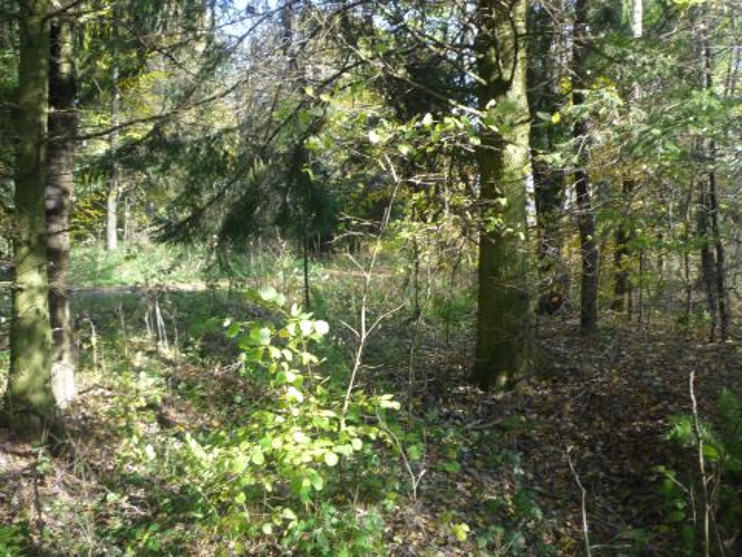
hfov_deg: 56.8
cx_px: 371
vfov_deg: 44.2
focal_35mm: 32
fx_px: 686
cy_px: 278
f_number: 3.3
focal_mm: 5.2
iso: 200
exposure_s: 1/125
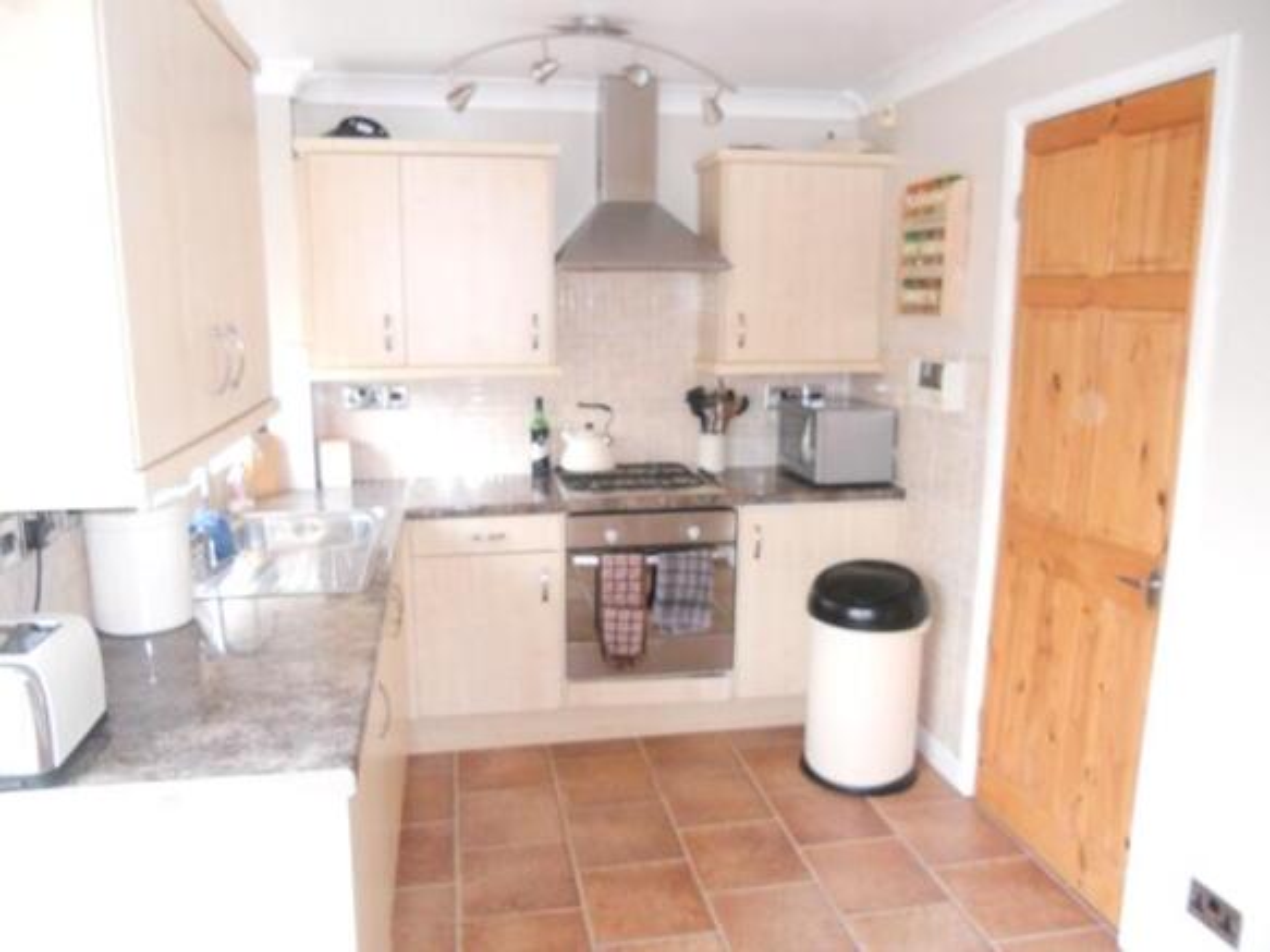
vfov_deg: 51.3
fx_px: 990
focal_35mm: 27
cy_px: 476
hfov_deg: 65.3
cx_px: 635
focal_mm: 4.9
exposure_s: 1/20
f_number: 3.2
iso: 400
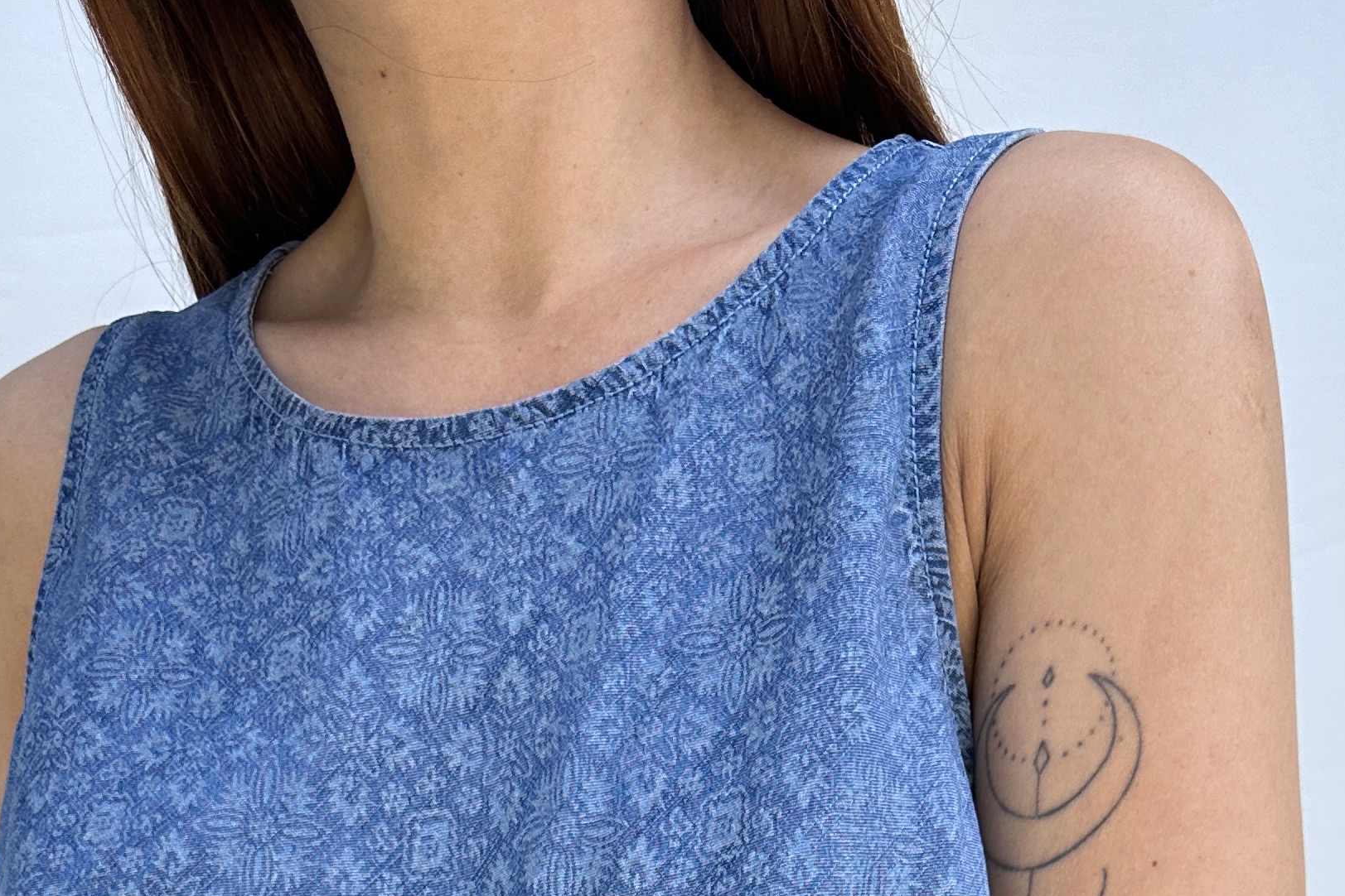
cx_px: 608
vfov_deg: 17.7
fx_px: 2316
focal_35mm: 62
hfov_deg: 32.4
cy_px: 1615
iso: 80
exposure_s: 1/467
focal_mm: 6.86
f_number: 1.78
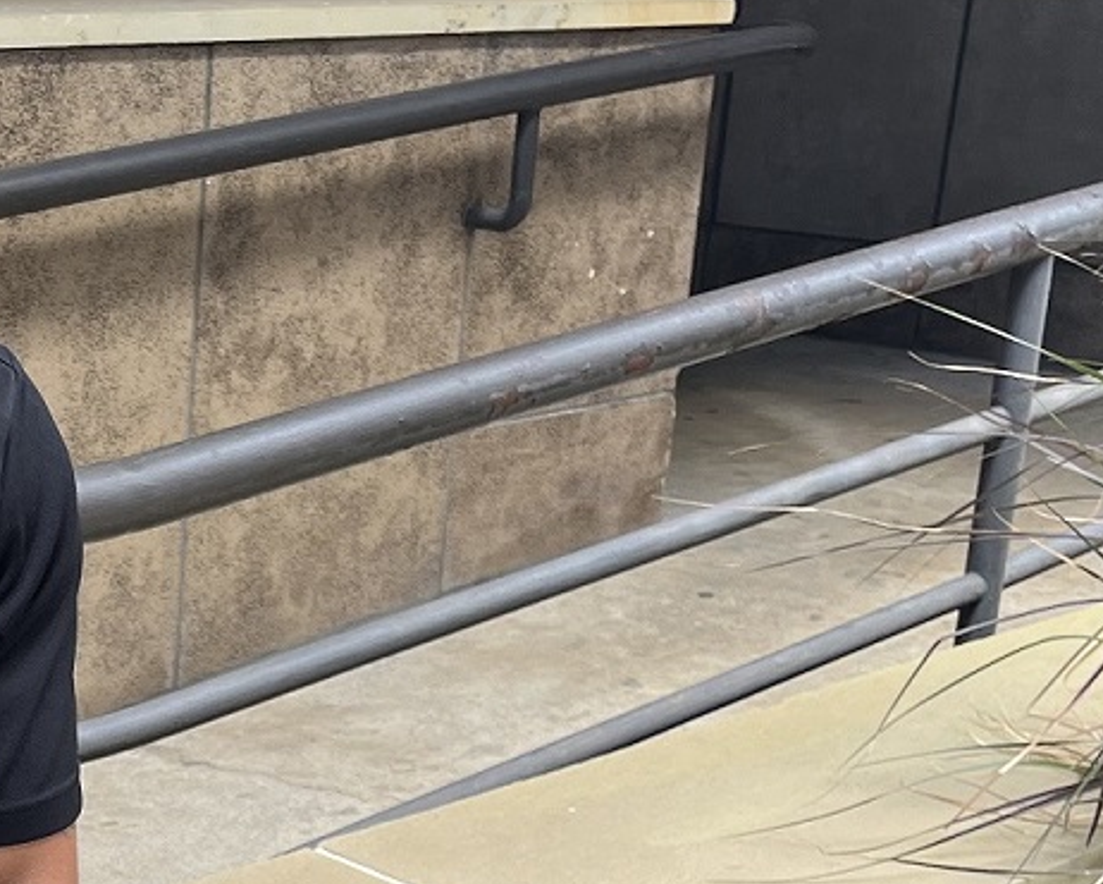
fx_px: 2711
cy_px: 879
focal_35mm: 83
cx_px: -98
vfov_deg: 18.1
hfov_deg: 21.8
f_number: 1.6
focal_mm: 5.1
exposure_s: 1/390
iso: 50
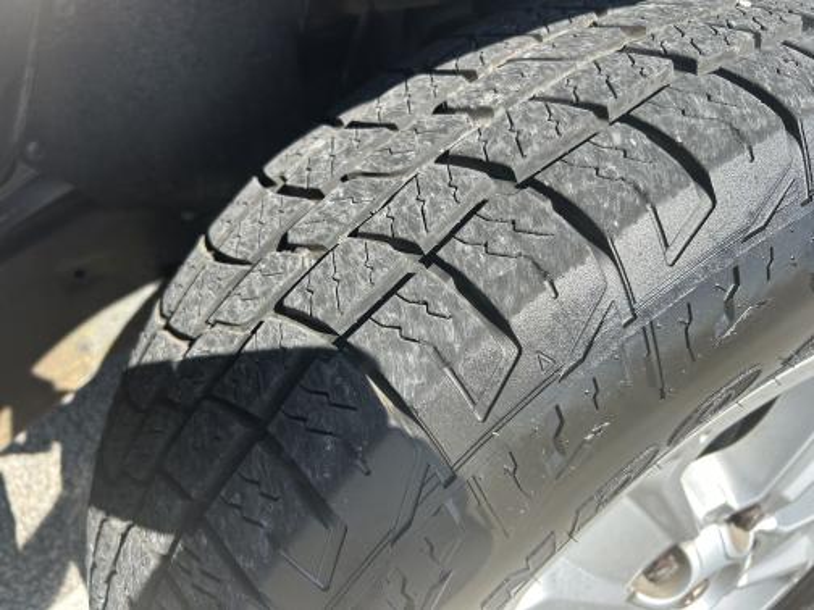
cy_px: 305
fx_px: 611
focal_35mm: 26
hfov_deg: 67.3
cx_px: 407
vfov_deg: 53.1
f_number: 1.5
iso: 50
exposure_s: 1/1000
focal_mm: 5.7
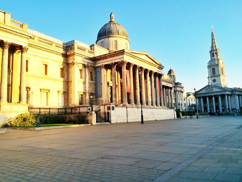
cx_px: 121
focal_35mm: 29
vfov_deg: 48.2
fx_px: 203
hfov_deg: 61.7
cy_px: 91
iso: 32
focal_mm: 4.15
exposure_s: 1/774
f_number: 2.2
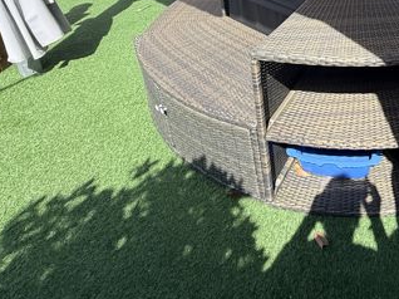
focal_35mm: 31
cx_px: 364
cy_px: -30
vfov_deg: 37.8
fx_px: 357
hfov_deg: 51.1
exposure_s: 1/1145
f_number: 2.2
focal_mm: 2.22
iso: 64
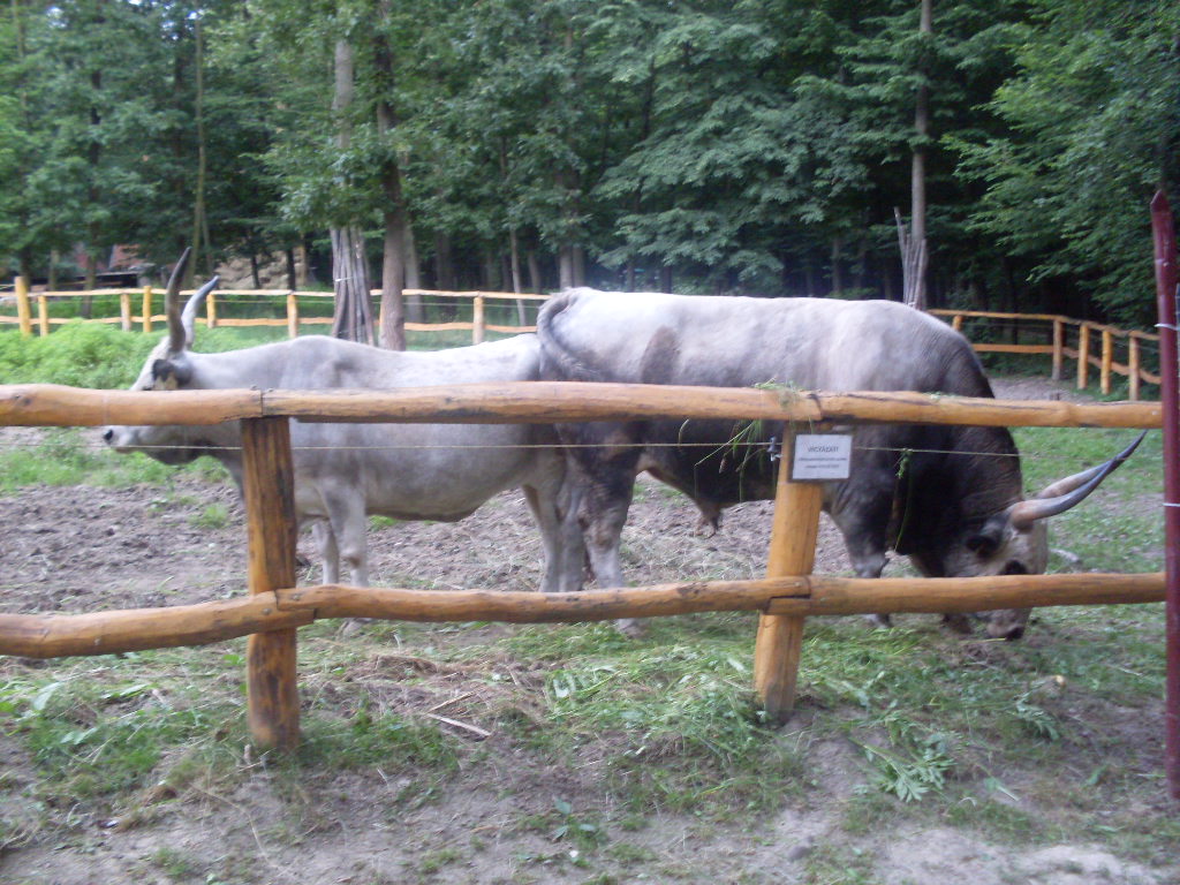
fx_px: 1295
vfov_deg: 37.7
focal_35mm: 38
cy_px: 442
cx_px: 590
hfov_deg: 49.0
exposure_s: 1/30
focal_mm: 6.3
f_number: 2.8
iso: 200
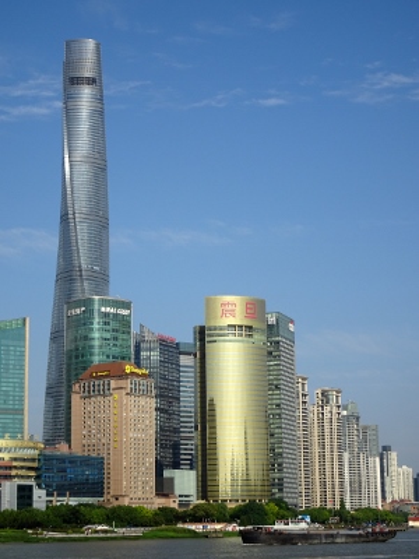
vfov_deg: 26.7
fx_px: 1178
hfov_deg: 20.2
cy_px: 280
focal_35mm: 73
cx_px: 210
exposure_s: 1/800
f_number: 5
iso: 80
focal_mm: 12.42
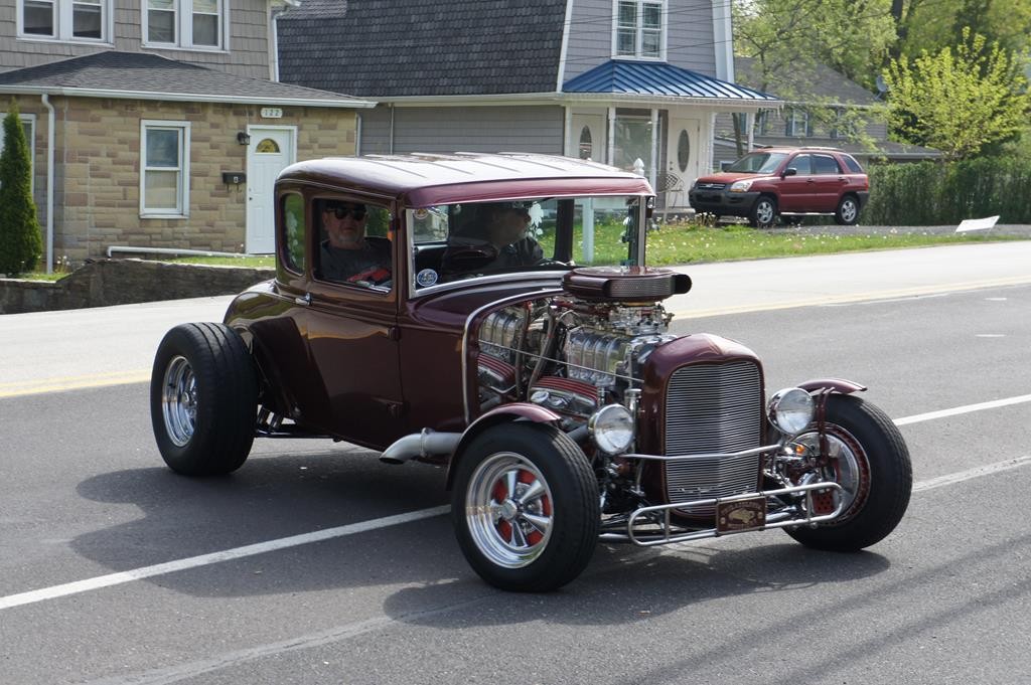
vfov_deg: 16.5
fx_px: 2361
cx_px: 516
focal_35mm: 82
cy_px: 342
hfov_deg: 24.6
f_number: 8
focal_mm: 55
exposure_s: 1/250
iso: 200
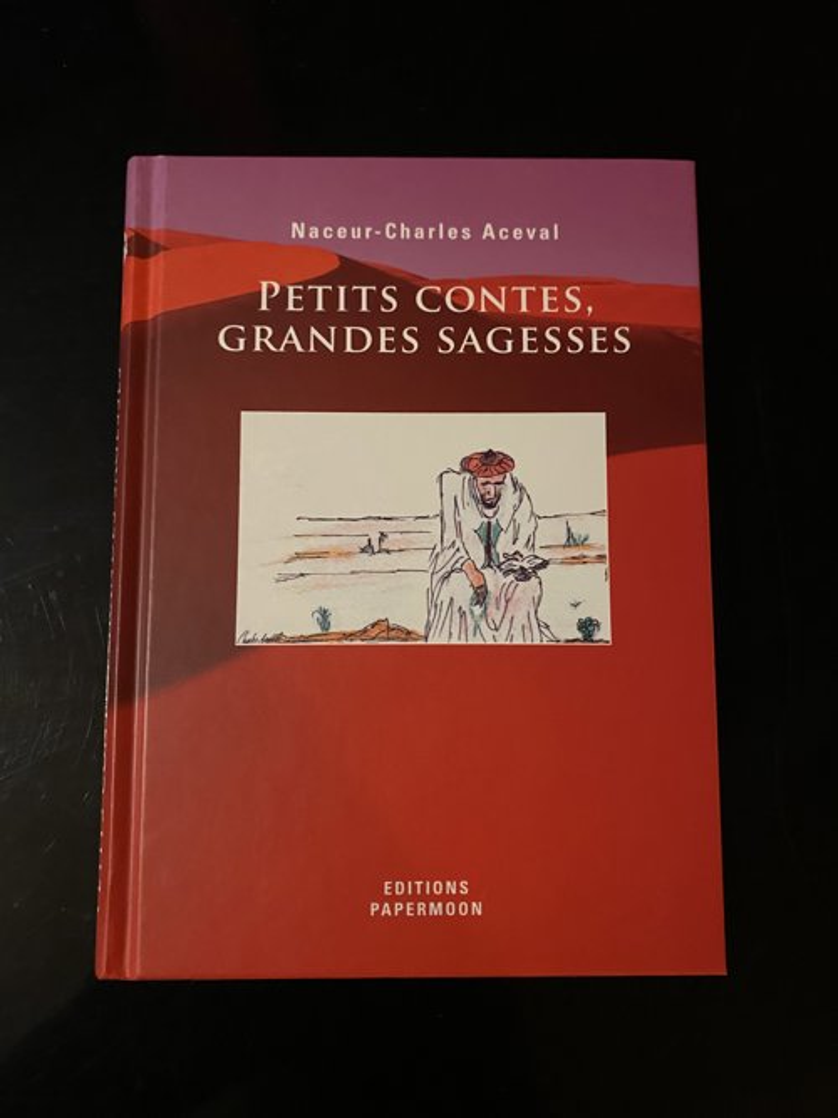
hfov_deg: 53.0
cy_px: 559
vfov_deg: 67.3
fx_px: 839
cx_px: 419
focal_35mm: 26
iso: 800
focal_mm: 4.25
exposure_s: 1/25
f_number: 1.8
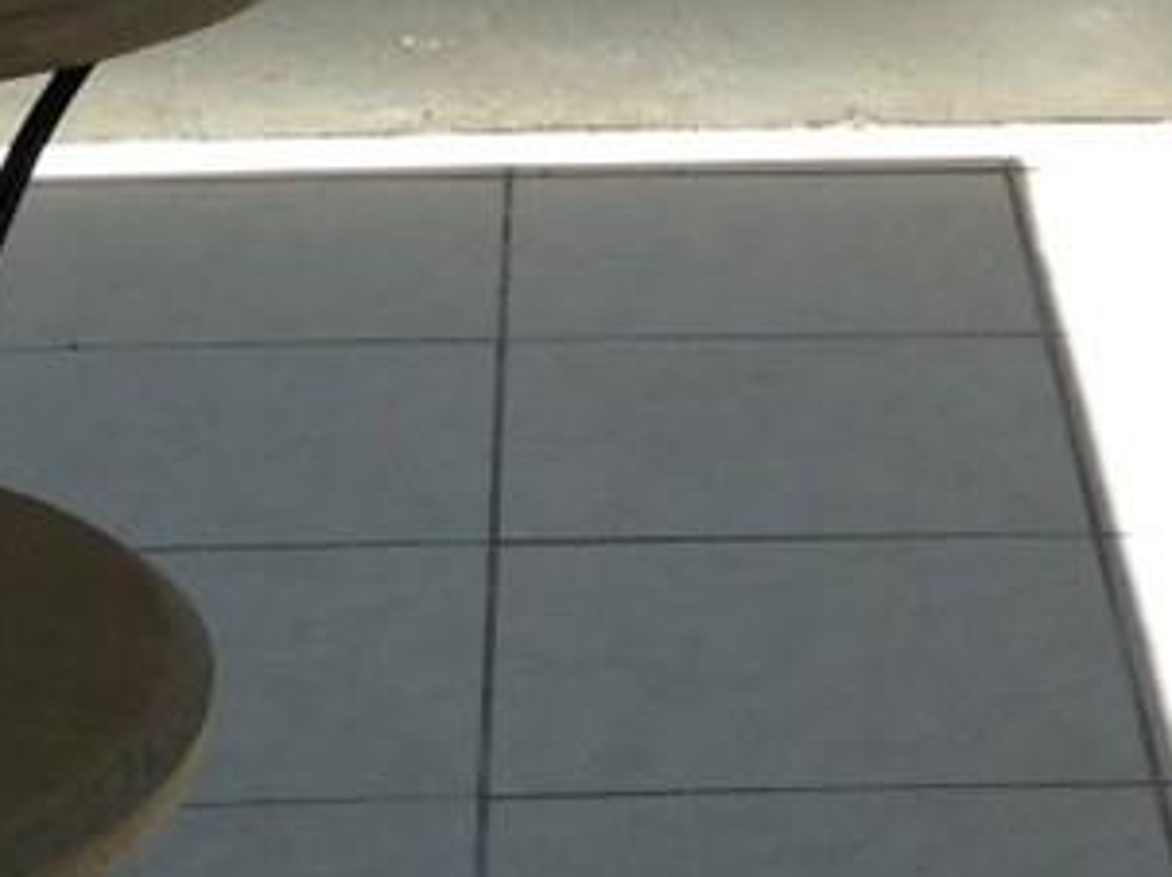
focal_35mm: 175
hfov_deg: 11.2
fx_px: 5920
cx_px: 1040
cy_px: -935
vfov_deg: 8.0
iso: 50
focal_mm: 4.13
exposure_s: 1/1550
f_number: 2.4
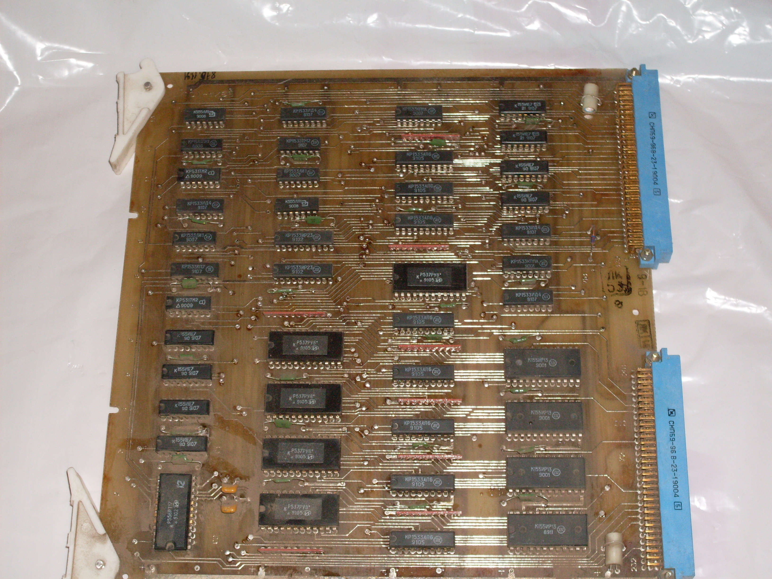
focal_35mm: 71
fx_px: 1583
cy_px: 290
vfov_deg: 20.7
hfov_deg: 27.4
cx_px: 386
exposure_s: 1/45
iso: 100
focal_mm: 11.7
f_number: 3.7
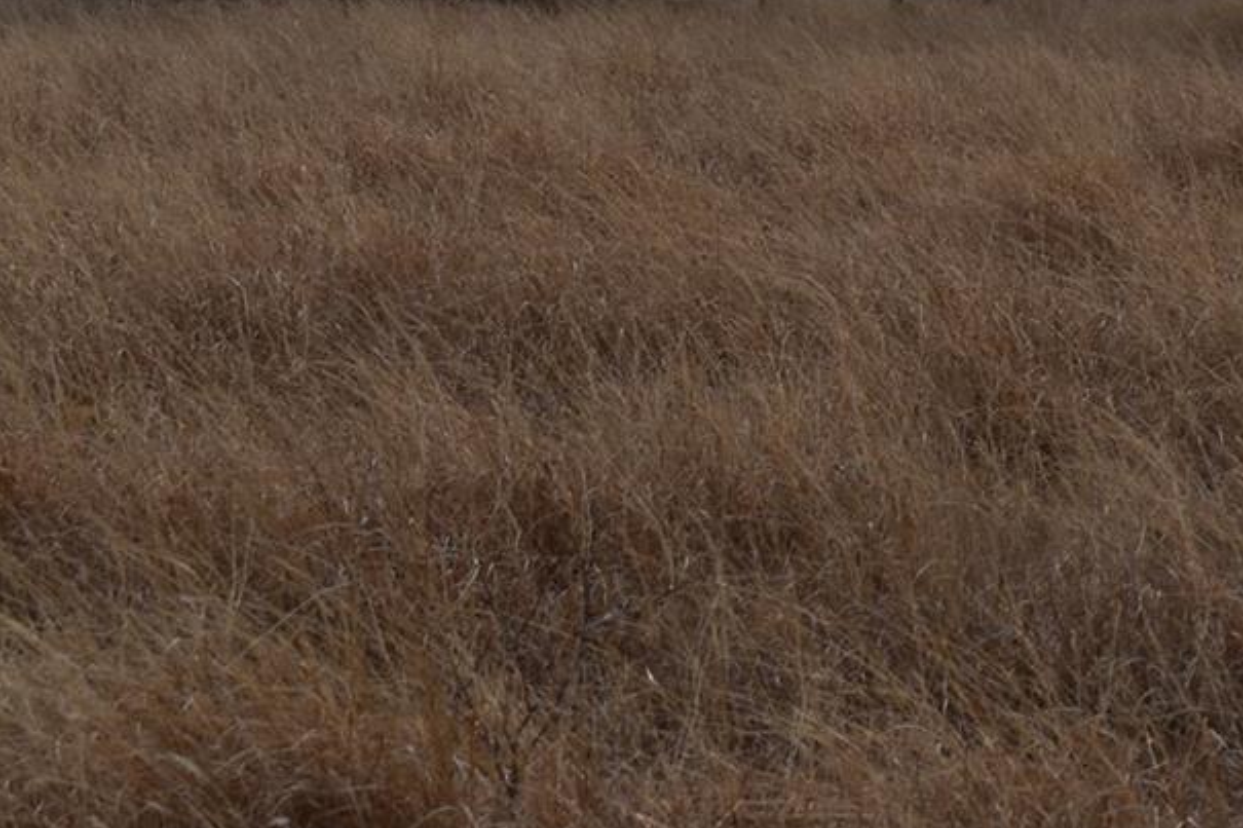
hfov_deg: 7.7
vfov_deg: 5.1
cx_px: 1870
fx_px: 9112
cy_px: -545
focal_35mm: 264
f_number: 10
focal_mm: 52
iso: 100
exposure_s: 1/400
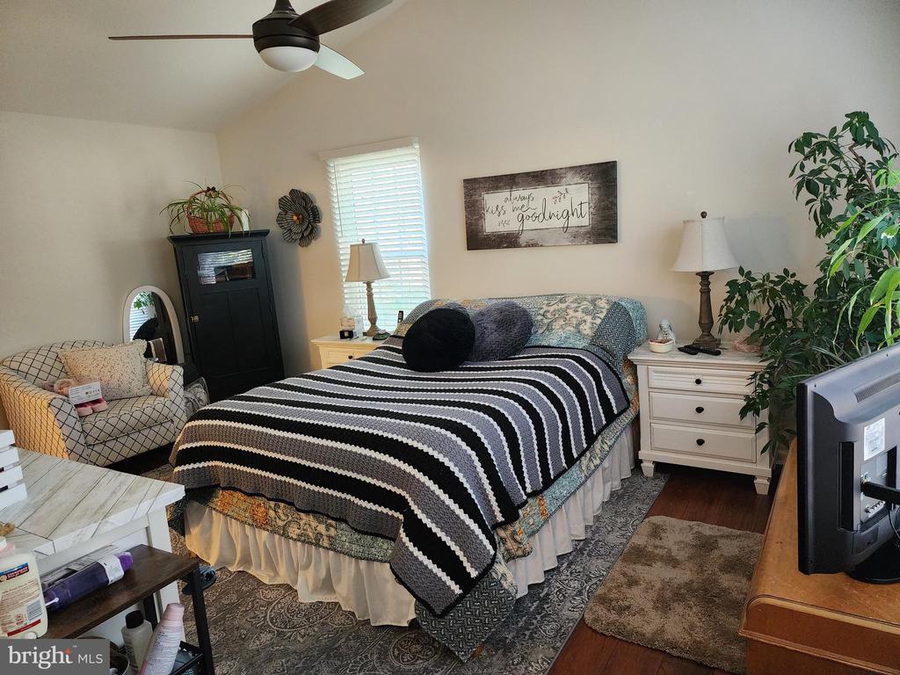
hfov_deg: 73.9
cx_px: 450
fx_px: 598
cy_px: 338
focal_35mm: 23
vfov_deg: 58.9
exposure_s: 1/120
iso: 800
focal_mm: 6.4
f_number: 1.8
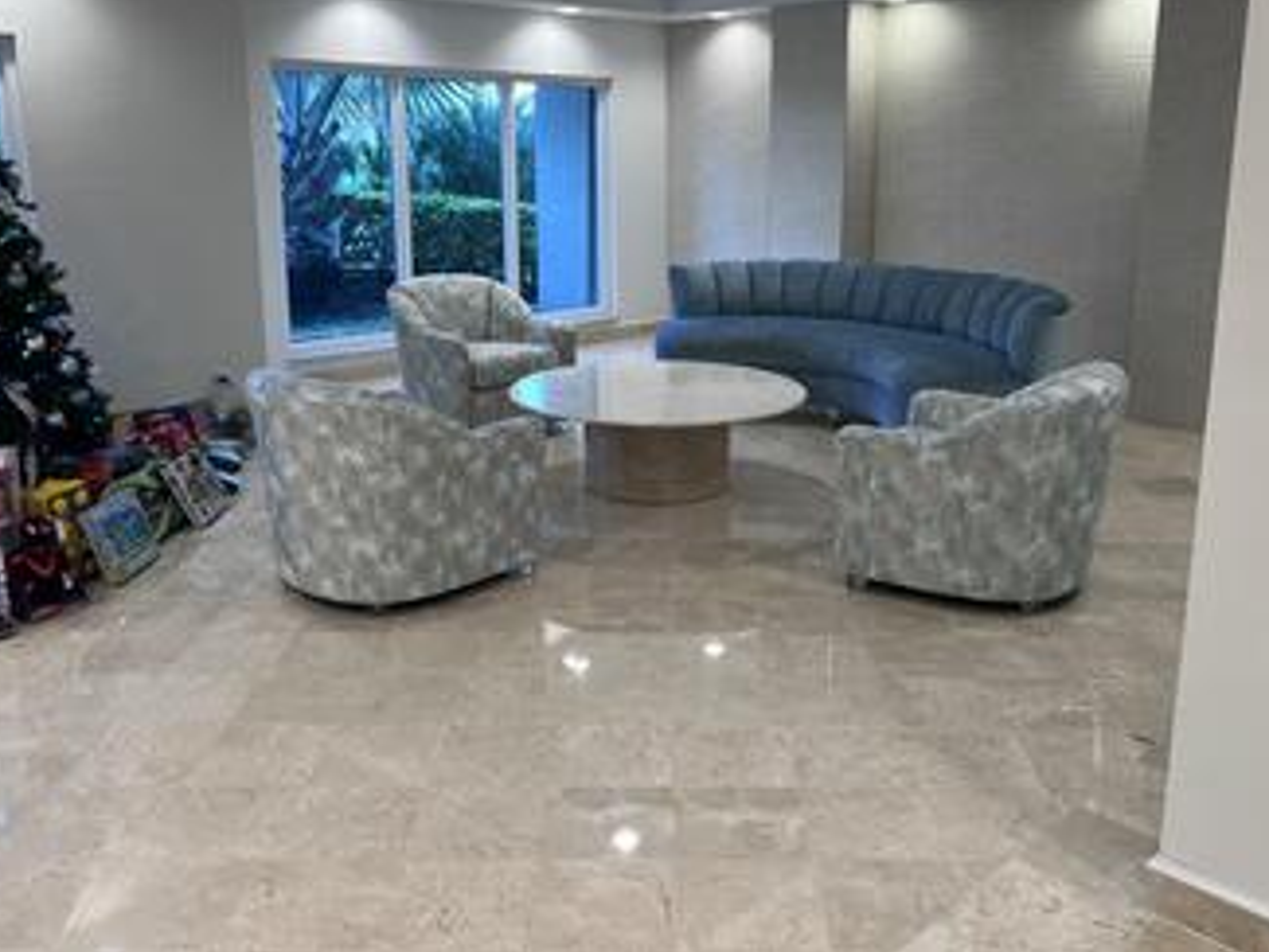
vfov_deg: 43.9
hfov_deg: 56.8
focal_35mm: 32
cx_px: 656
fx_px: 1174
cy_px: 375
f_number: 1.5
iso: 80
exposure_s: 1/60
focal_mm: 5.7
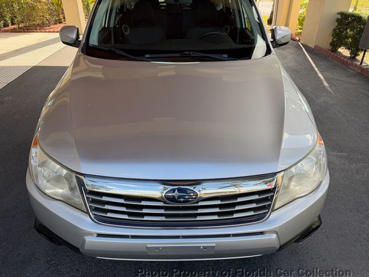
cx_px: 178
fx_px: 267
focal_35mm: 25
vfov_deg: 54.9
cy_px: 141
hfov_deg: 69.4
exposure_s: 1/715
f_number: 1.78
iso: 80
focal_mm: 6.76
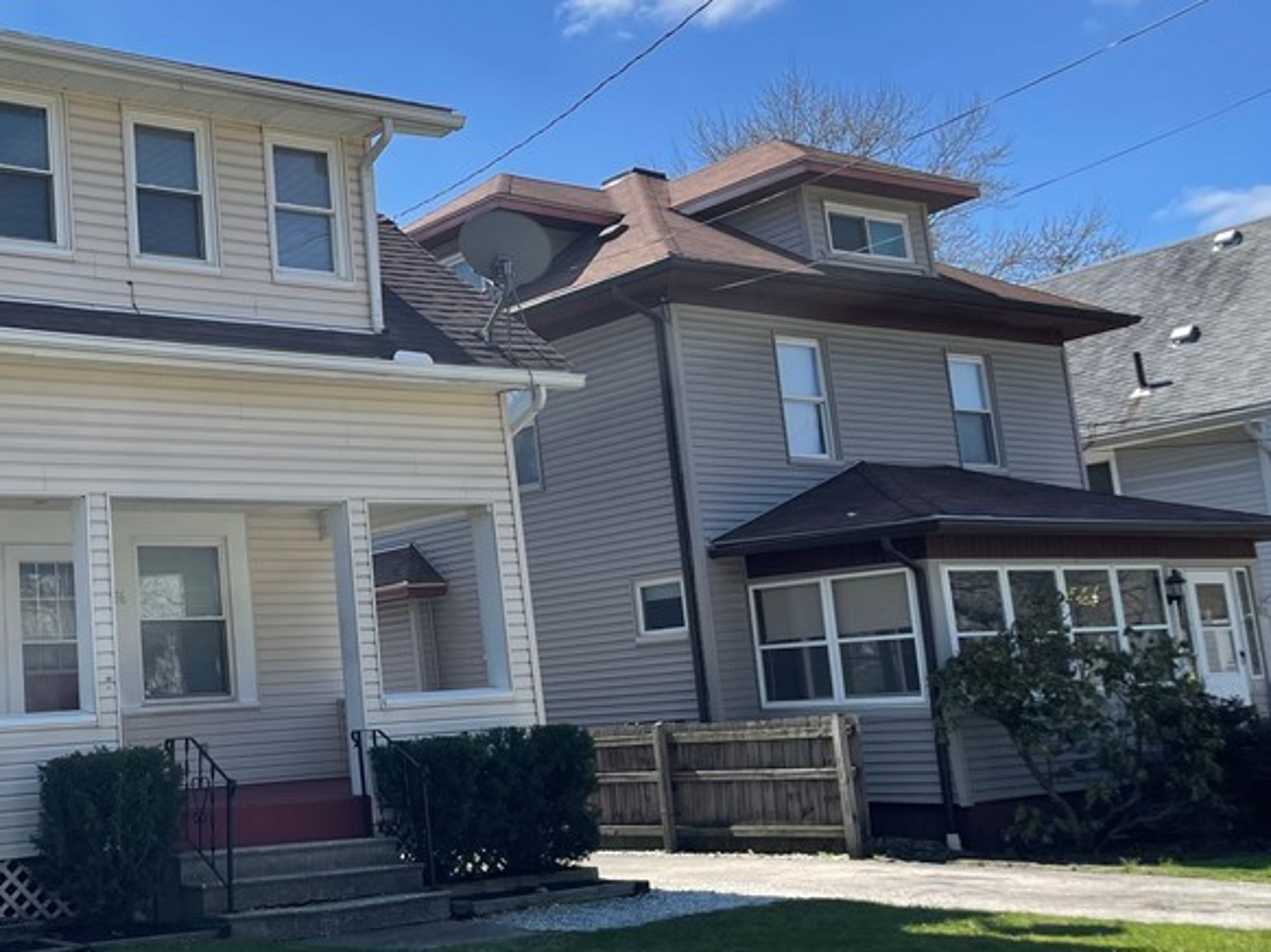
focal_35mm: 44
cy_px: 456
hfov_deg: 40.5
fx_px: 1615
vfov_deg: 32.8
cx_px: 192
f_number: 1.6
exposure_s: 1/2857
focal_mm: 5.1
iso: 32
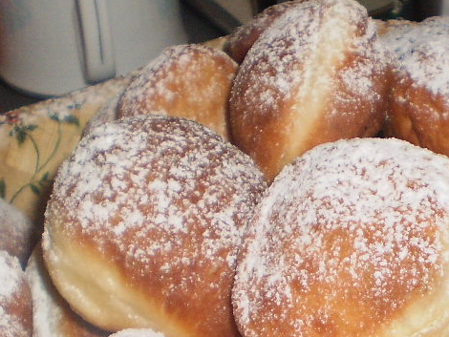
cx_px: 399
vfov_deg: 14.6
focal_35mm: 98
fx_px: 1272
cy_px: 408
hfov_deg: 19.7
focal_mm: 6.3
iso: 125
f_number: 3.1
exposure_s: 1/30
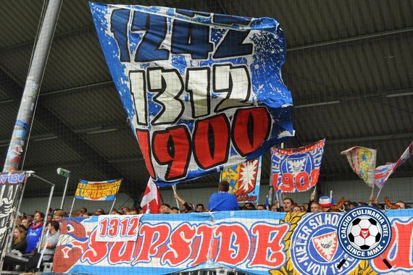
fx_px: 413
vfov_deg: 36.9
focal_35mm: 36
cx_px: 206
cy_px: 138
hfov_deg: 53.1
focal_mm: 24
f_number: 4
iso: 800
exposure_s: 1/1000
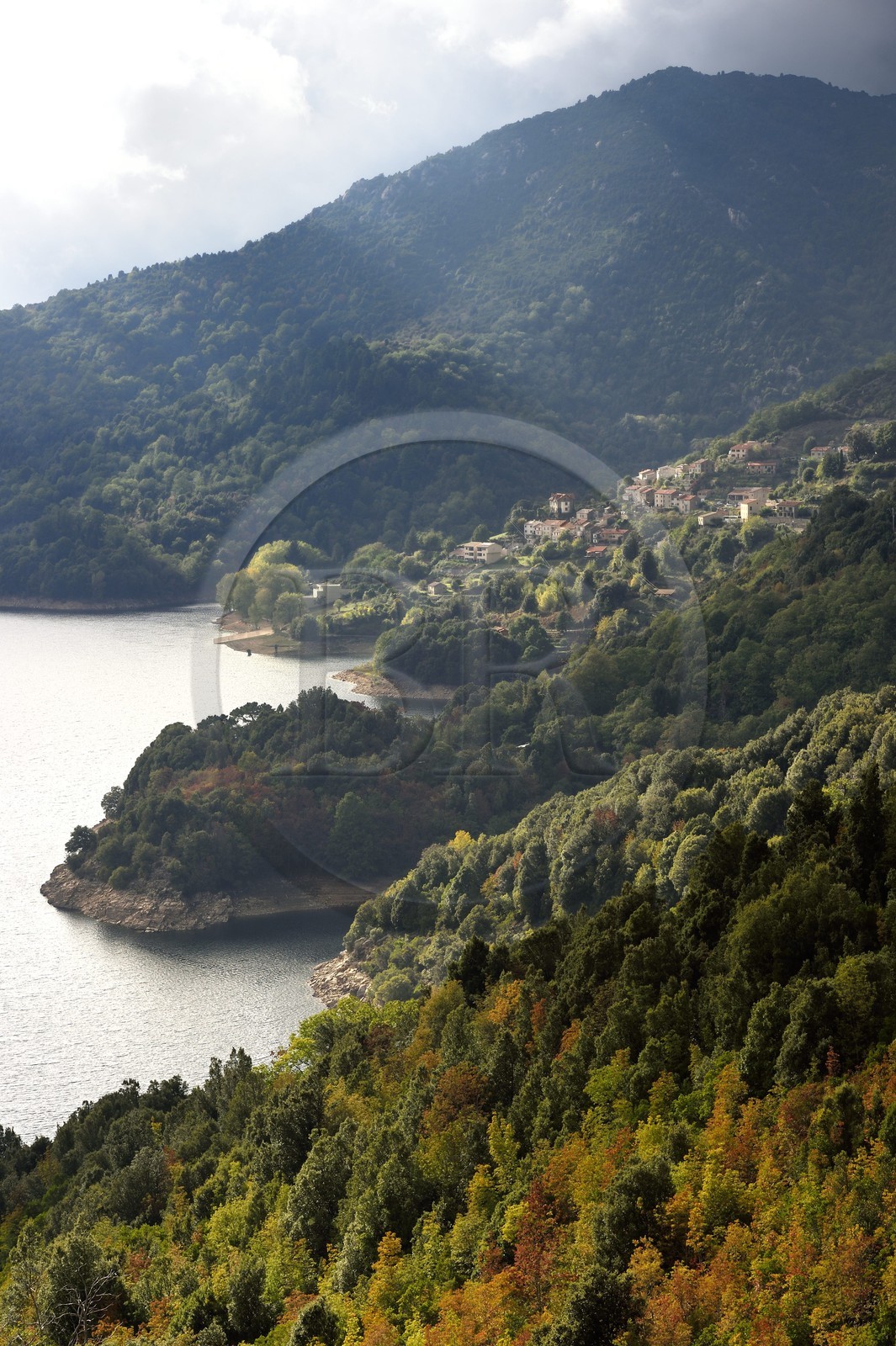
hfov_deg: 19.4
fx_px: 2616
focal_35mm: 70
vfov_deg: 28.9
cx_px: 448
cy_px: 673
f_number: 10
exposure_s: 1/320
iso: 200
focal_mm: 70
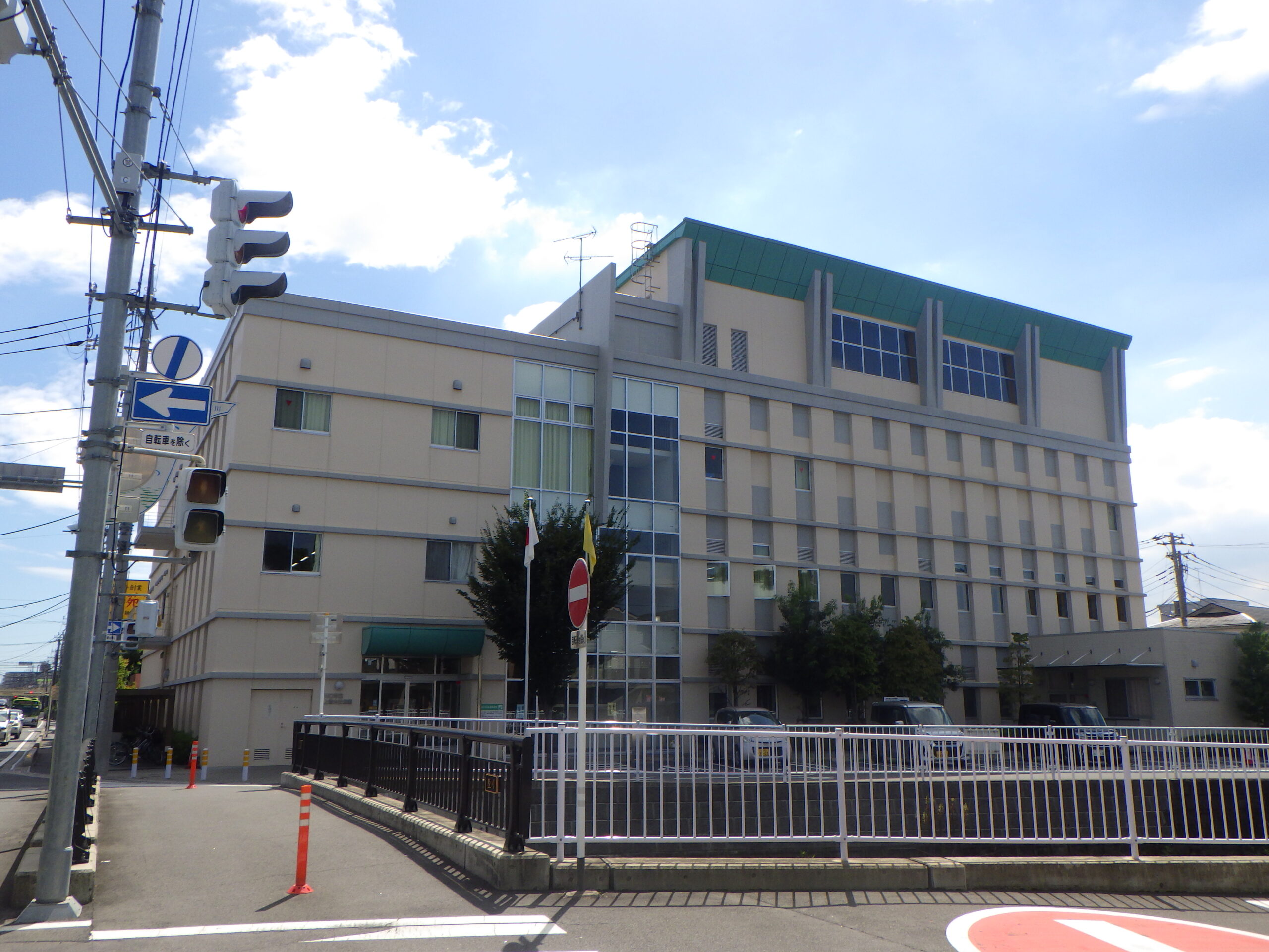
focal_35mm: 28
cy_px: 476
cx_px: 634
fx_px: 1026
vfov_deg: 49.7
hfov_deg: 63.4
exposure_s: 1/1000
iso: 125
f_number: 4.2
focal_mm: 5
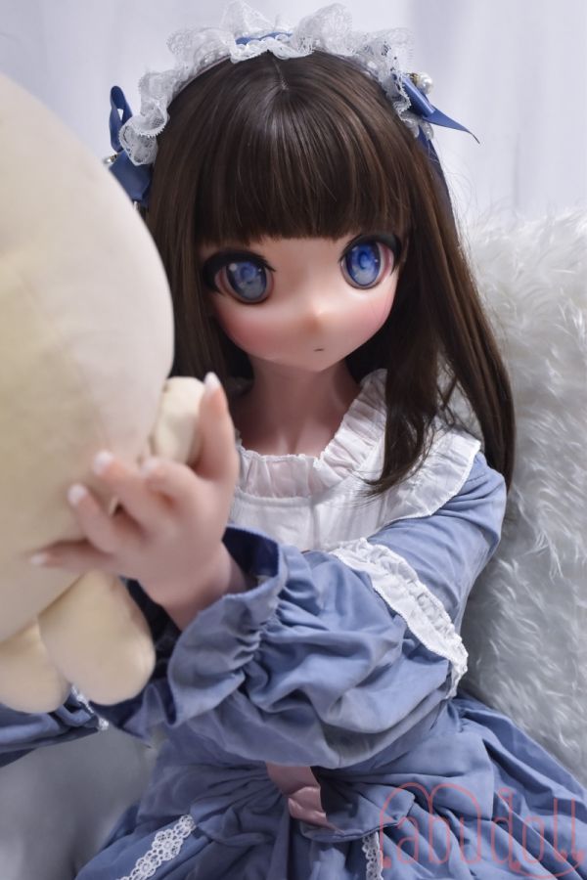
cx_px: 294
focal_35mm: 60
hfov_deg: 22.6
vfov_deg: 33.4
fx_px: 1467
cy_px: 440
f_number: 5.6
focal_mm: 40
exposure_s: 1/60
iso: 1000
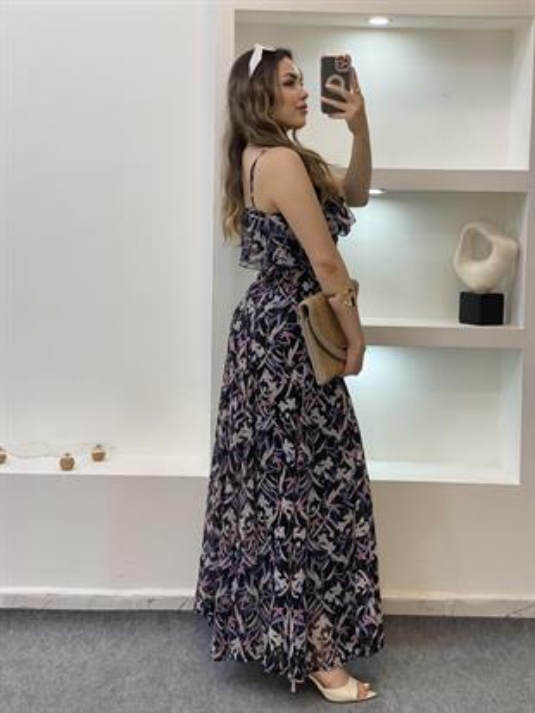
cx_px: 268
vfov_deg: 36.8
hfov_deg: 28.0
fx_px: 1071
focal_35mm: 52
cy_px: 356
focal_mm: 6
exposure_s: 1/100
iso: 80
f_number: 2
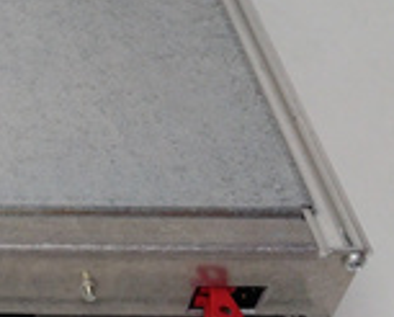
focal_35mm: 86
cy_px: 81
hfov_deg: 20.0
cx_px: -142
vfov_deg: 17.8
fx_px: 1005
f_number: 2
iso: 167
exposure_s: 1/33
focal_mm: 3.79
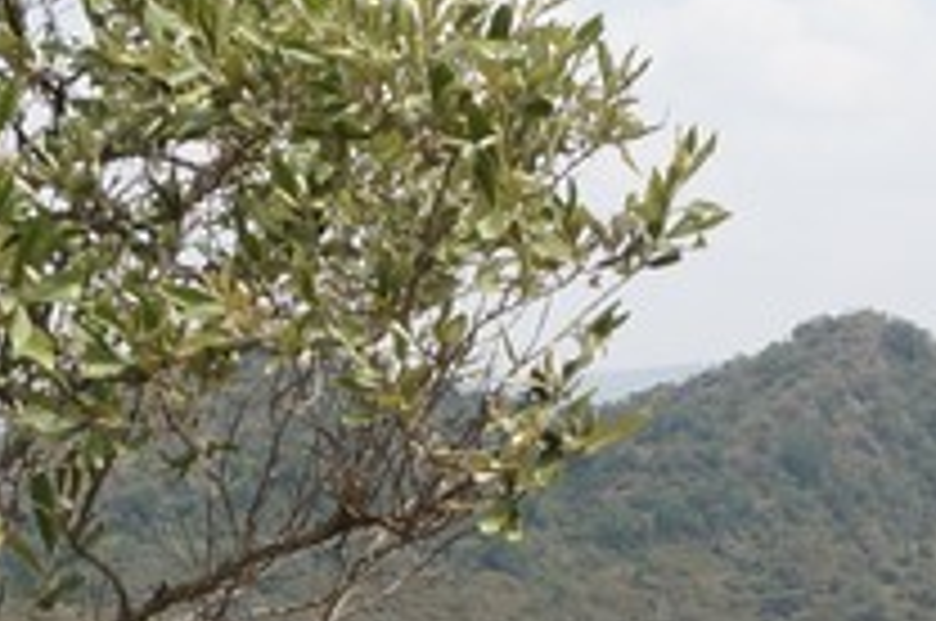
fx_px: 3608
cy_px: 945
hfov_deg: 14.8
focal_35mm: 139
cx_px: 374
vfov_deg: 9.5
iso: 200
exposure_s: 1/250
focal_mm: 16
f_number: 9
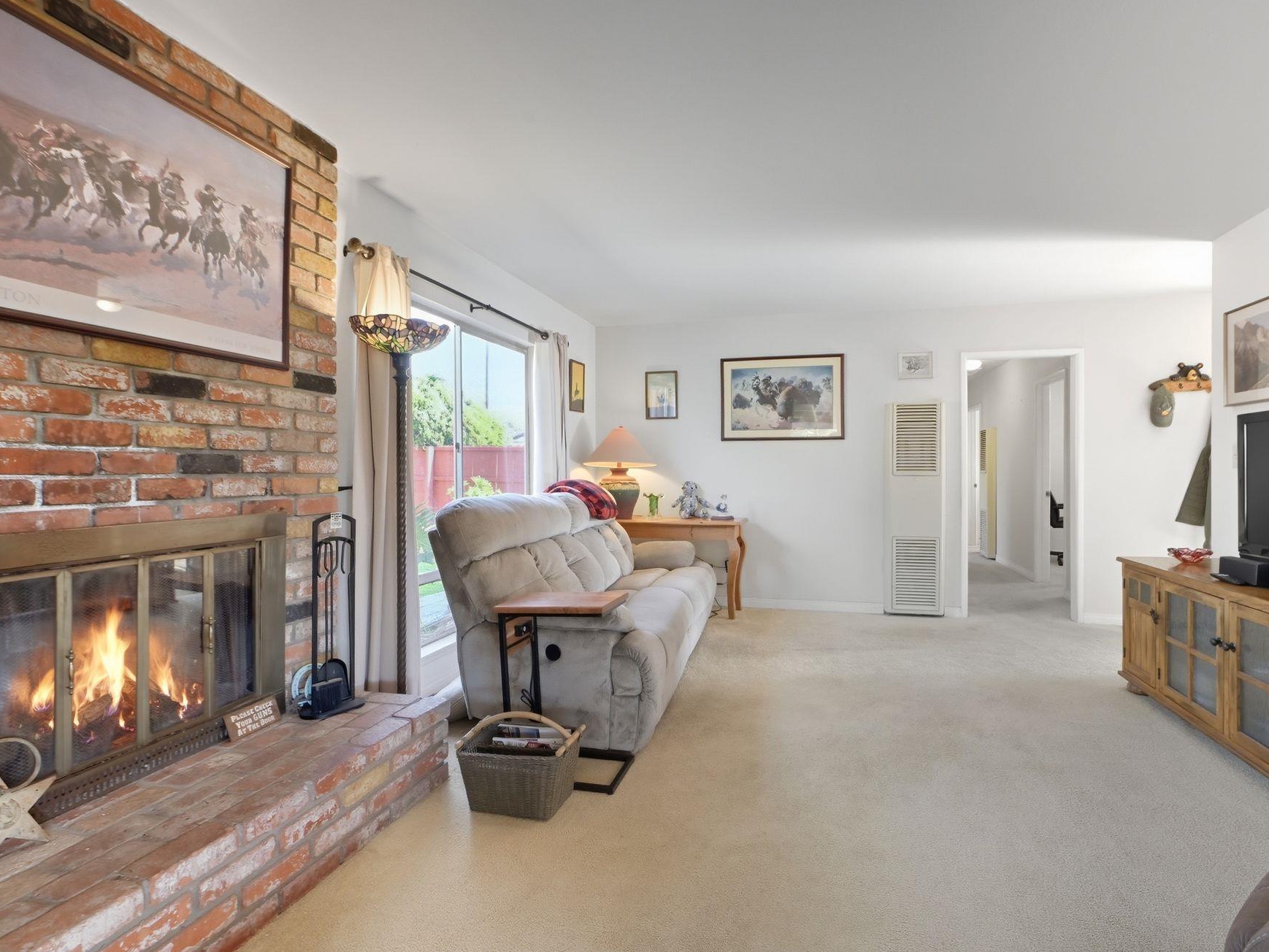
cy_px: 496
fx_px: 623
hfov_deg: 90.9
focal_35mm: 17
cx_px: 682
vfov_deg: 74.7
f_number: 9
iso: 500
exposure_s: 1/15
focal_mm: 15
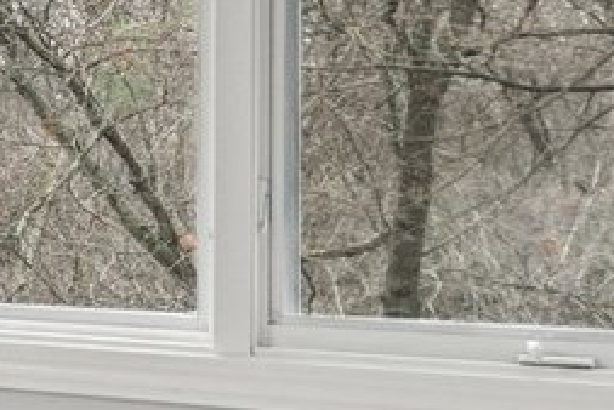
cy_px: 204
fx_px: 1638
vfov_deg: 14.3
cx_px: -738
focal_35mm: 96
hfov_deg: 15.3
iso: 400
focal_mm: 10
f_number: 8
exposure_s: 1/13
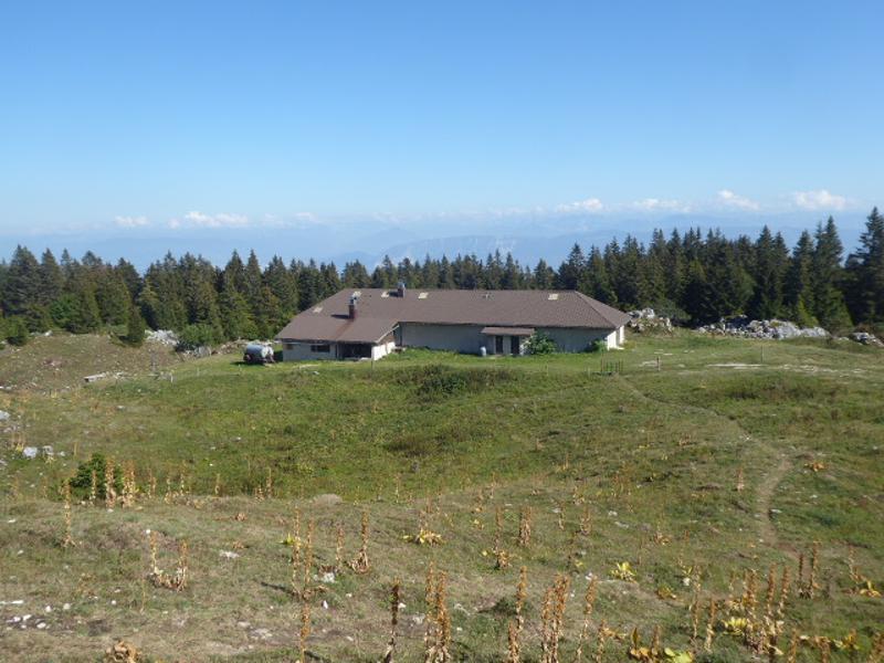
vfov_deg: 44.2
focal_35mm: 32
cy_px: 332
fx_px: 817
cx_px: 442
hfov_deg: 56.8
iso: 80
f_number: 3.5
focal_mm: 5.4
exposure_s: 1/640
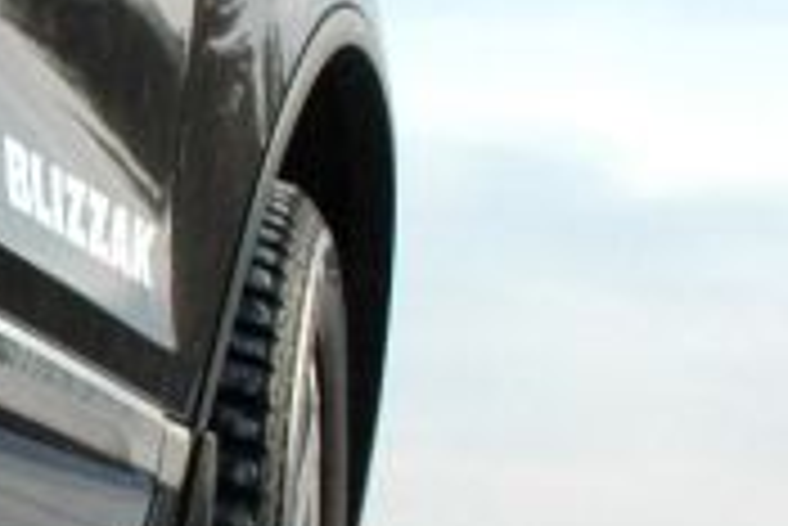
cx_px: -919
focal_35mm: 231
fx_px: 5057
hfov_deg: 8.4
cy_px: 294
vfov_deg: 6.0
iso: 400
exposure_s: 1/640
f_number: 13
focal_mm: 27
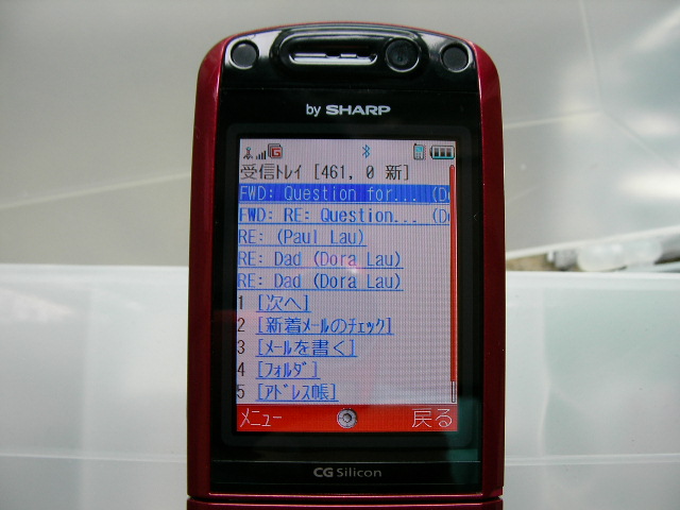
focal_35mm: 38
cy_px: 255
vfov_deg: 37.7
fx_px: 746
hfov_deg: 49.0
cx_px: 340
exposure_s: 1/32.6
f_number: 3.5
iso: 50
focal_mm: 5.8
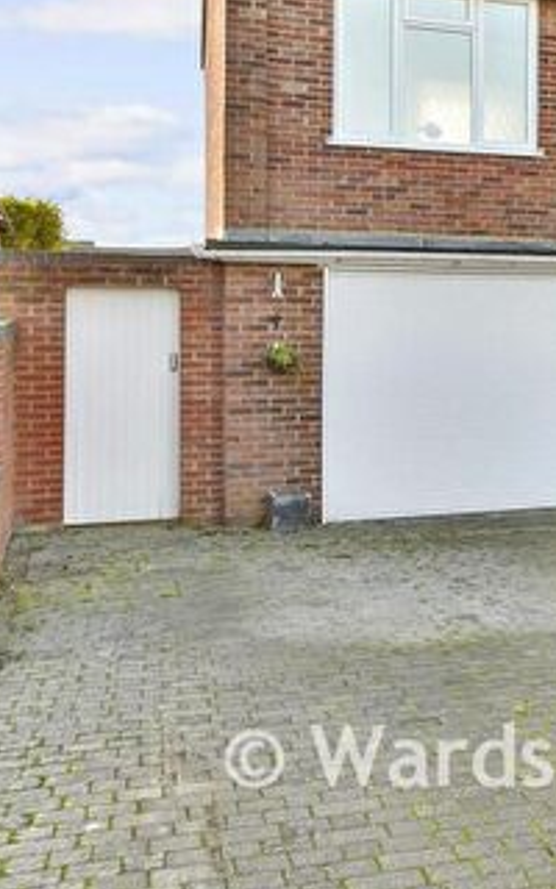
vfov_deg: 40.6
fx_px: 1188
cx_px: 856
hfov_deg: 21.6
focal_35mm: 49
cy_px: 313
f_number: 8
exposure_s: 1/250
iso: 500
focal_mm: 15
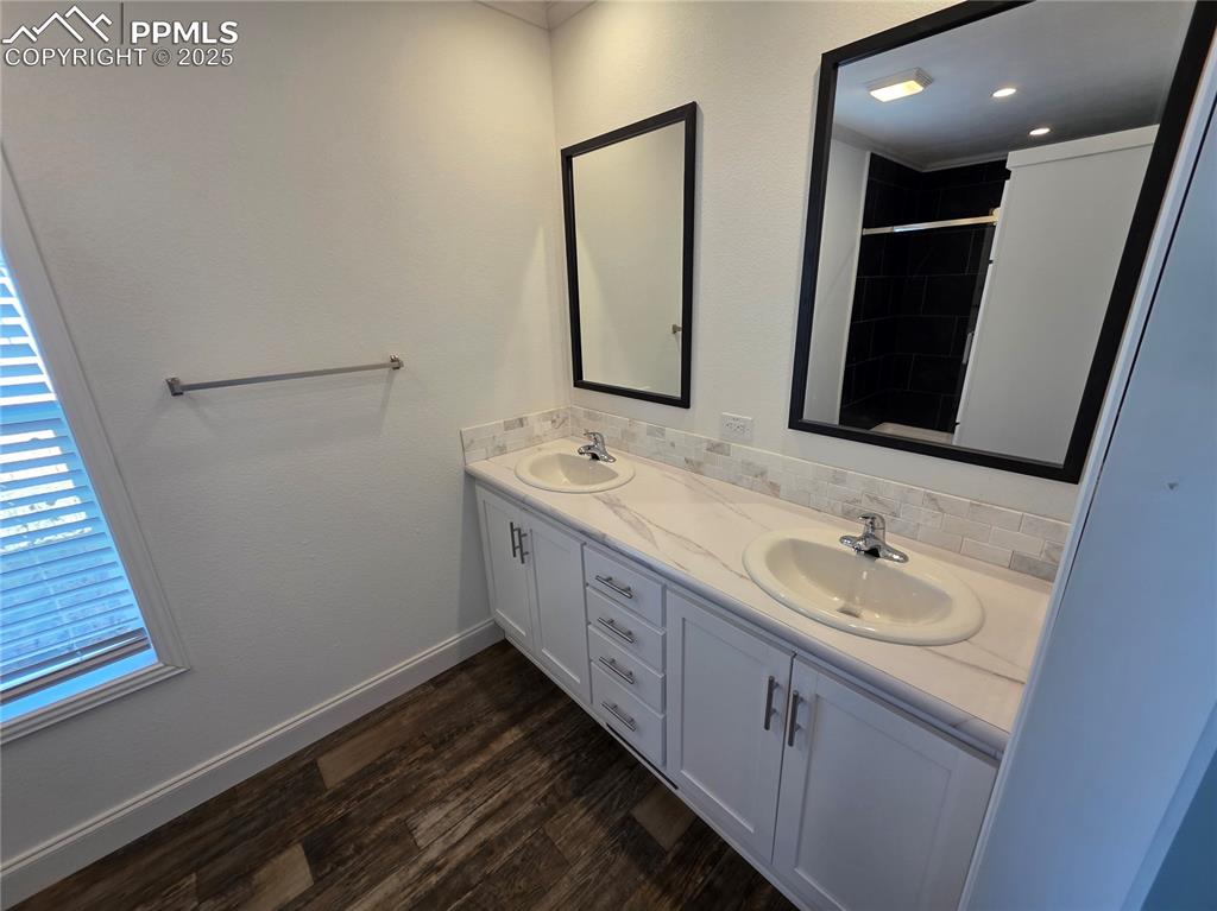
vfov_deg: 89.9
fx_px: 457
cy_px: 456
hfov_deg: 106.2
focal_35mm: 13
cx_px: 608
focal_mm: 2.2
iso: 125
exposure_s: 1/120
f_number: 1.9
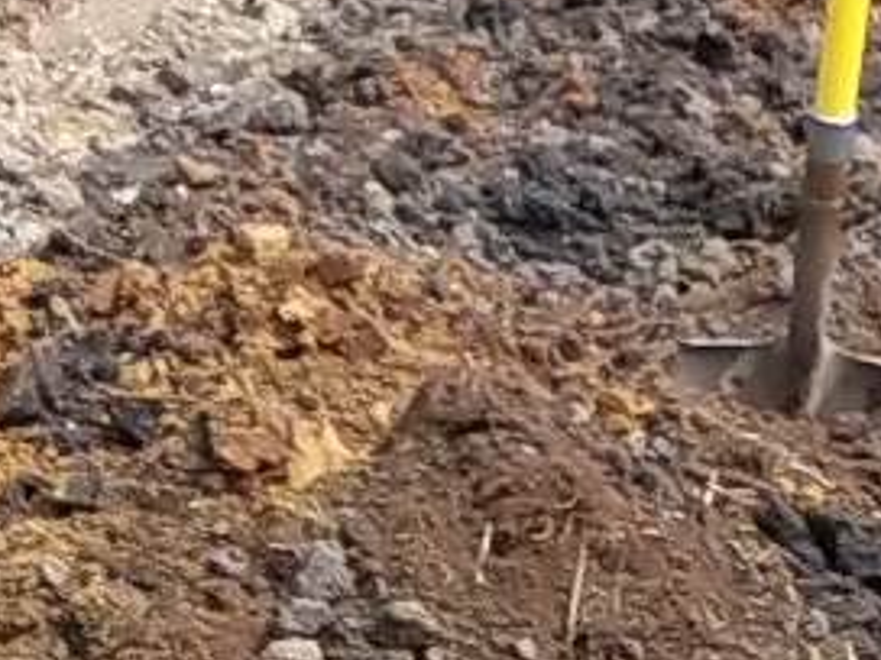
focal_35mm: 132
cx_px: 447
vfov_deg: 10.7
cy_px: -414
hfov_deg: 14.9
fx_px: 3359
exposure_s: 1/125
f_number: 3.5
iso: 64
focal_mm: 5.1
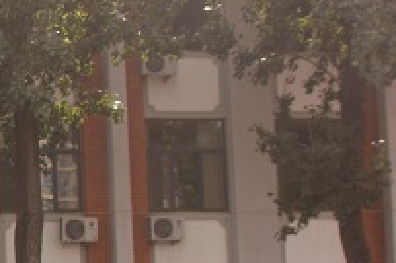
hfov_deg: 12.9
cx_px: -357
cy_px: 219
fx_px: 1561
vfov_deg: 9.6
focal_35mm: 142
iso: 100
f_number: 8
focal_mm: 24
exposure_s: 1/80
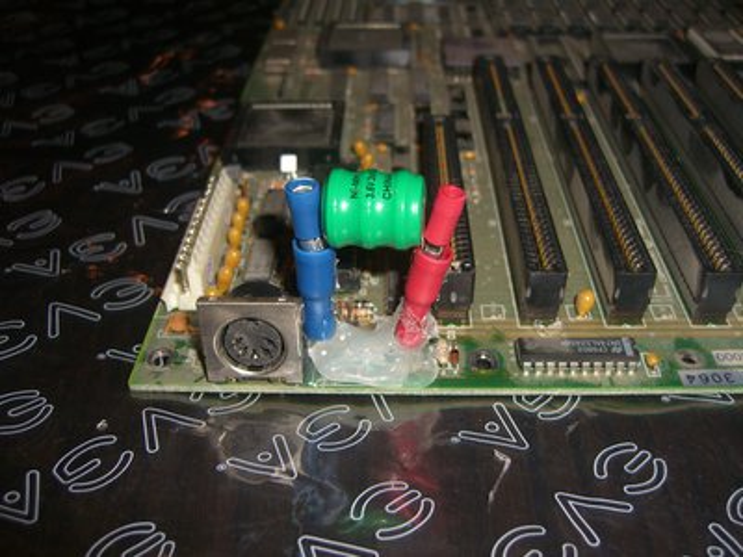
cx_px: 372
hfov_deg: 49.0
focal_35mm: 38
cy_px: 278
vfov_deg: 37.7
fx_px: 816
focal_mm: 7.9
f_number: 2.8
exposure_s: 1/60
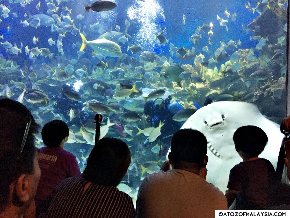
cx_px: 145
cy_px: 109
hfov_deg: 61.7
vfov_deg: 48.2
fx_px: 243
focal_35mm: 29
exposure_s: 1/17
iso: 400
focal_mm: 4.15
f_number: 2.2
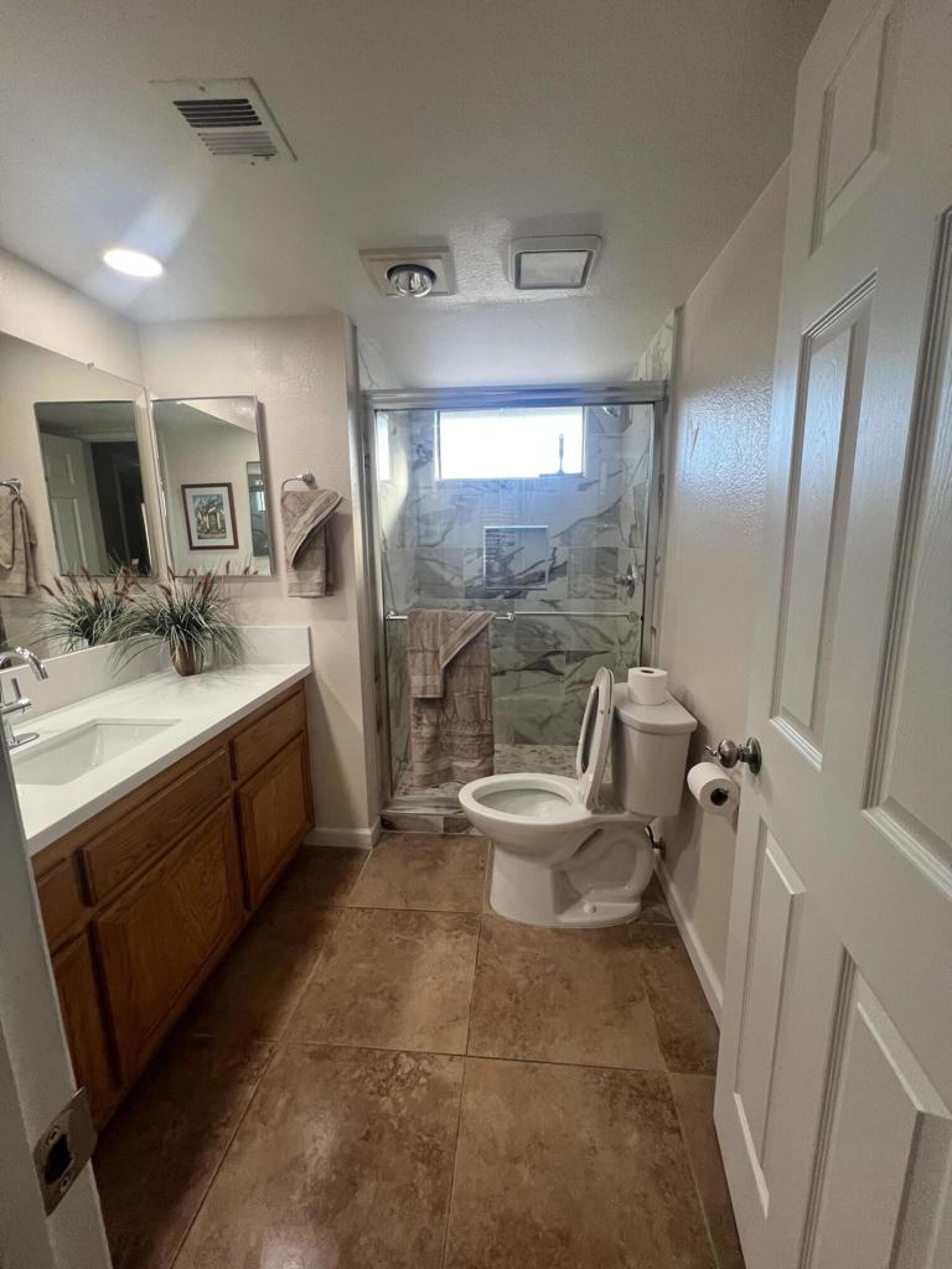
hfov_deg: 89.9
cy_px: 634
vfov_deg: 106.2
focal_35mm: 13
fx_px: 477
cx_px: 476
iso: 125
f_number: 1.8
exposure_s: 1/120
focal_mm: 1.57
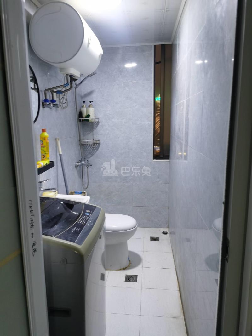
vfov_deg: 65.3
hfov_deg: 51.3
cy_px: 168
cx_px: 126
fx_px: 262
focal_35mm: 27
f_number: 1.6
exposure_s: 1/50
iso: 250
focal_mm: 5.56
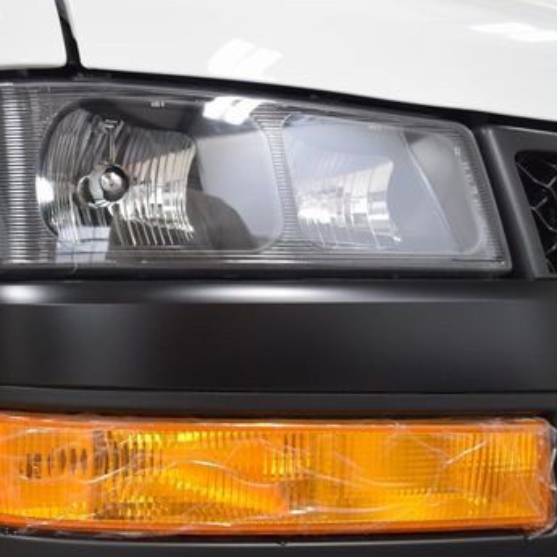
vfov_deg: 32.7
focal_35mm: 52
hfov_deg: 32.6
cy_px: 329
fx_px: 947
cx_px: 207
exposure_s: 1/60
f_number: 4
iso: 1000
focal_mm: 22
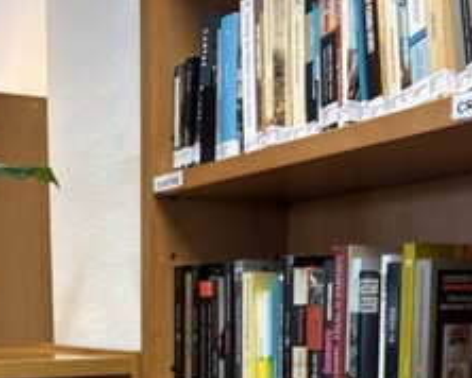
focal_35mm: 61
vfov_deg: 23.3
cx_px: 123
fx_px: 853
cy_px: 429
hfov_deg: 30.5
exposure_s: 1/50
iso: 100
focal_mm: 5.96
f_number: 1.6
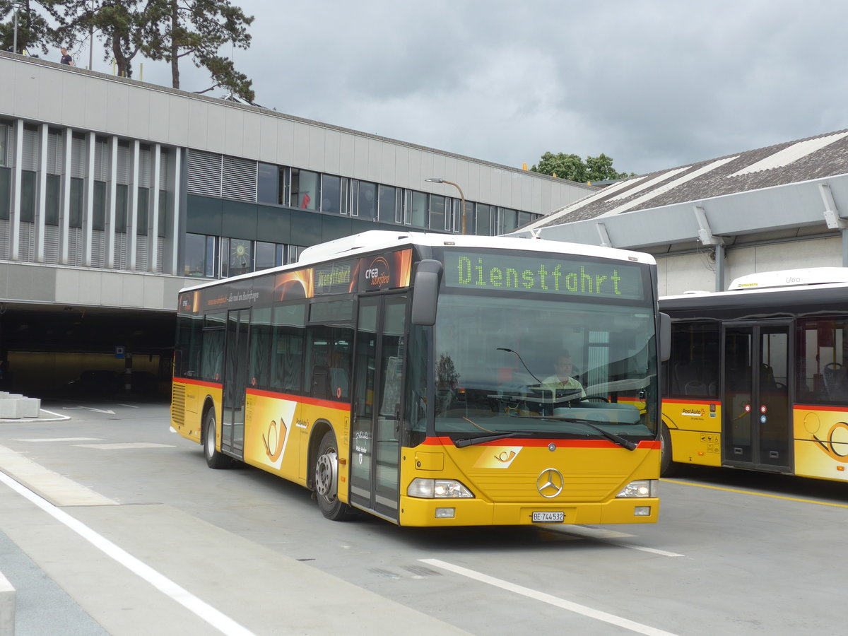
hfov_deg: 38.9
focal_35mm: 49
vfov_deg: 29.7
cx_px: 424
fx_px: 1200
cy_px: 318
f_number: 3.2
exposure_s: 1/640
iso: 80
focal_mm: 10.1
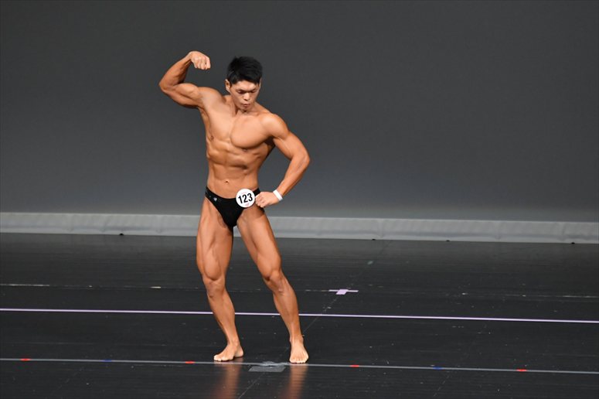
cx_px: 300
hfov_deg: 6.5
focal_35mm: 315
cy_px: 200
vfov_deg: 4.4
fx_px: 5239
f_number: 5.6
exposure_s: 1/400
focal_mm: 210
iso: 4000
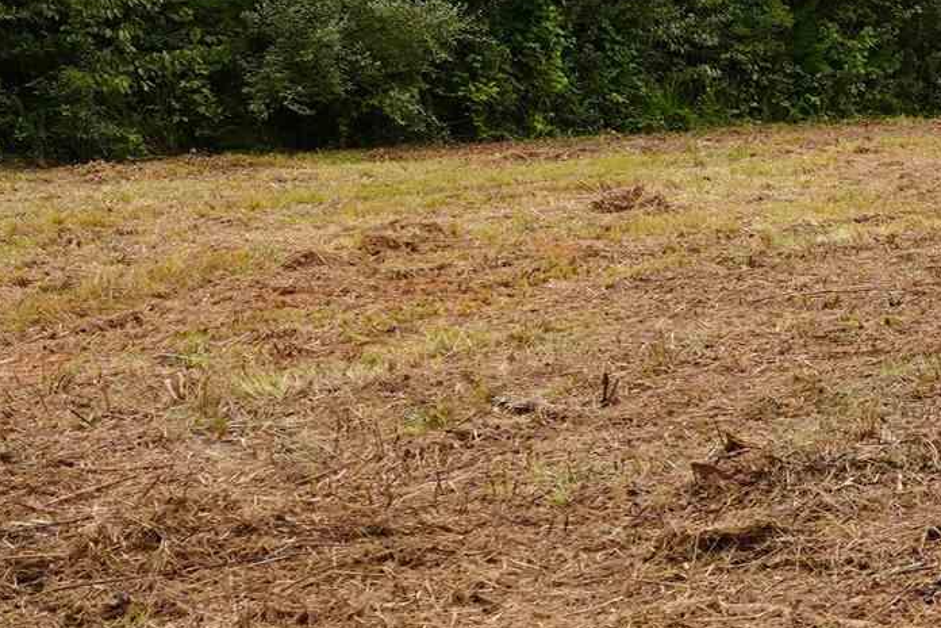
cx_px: 1594
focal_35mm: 75
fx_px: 1960
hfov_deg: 20.7
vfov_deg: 18.2
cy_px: 288
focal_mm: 17
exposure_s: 1/320
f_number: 5.6
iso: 100
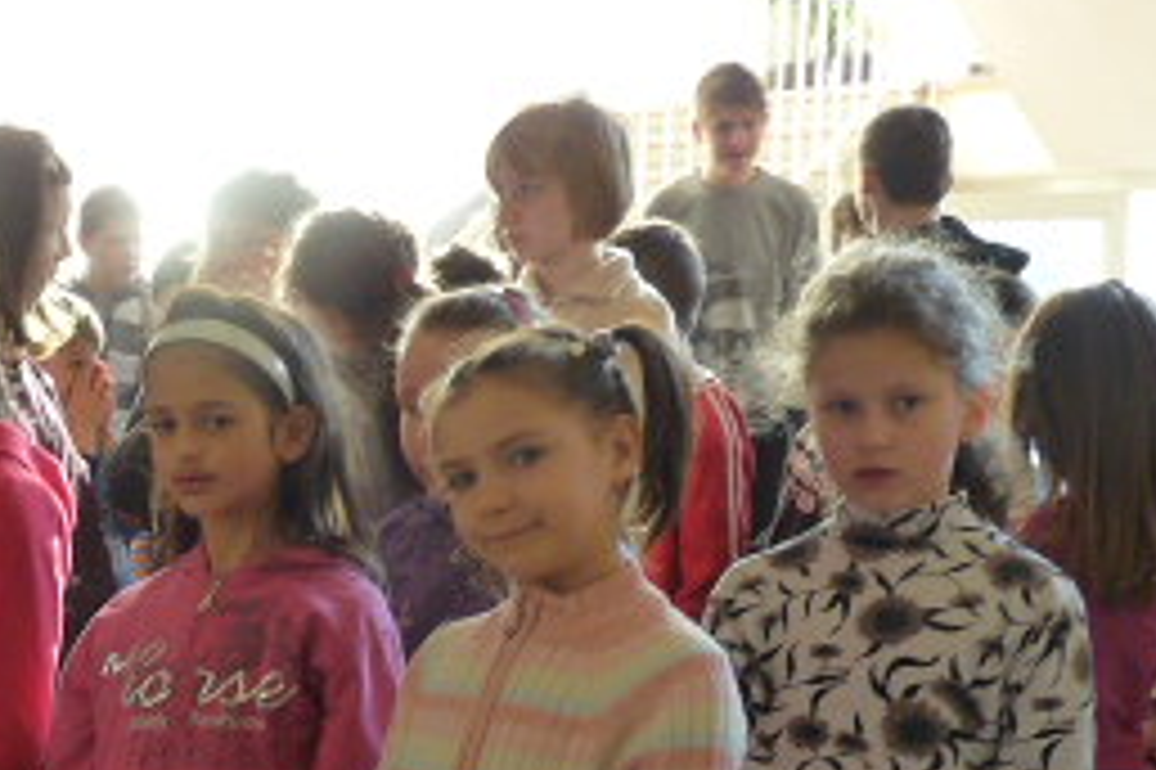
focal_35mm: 70
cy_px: 725
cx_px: 54
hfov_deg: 27.5
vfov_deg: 19.0
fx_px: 2246
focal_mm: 4.8
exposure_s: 1/30
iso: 200
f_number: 2.8
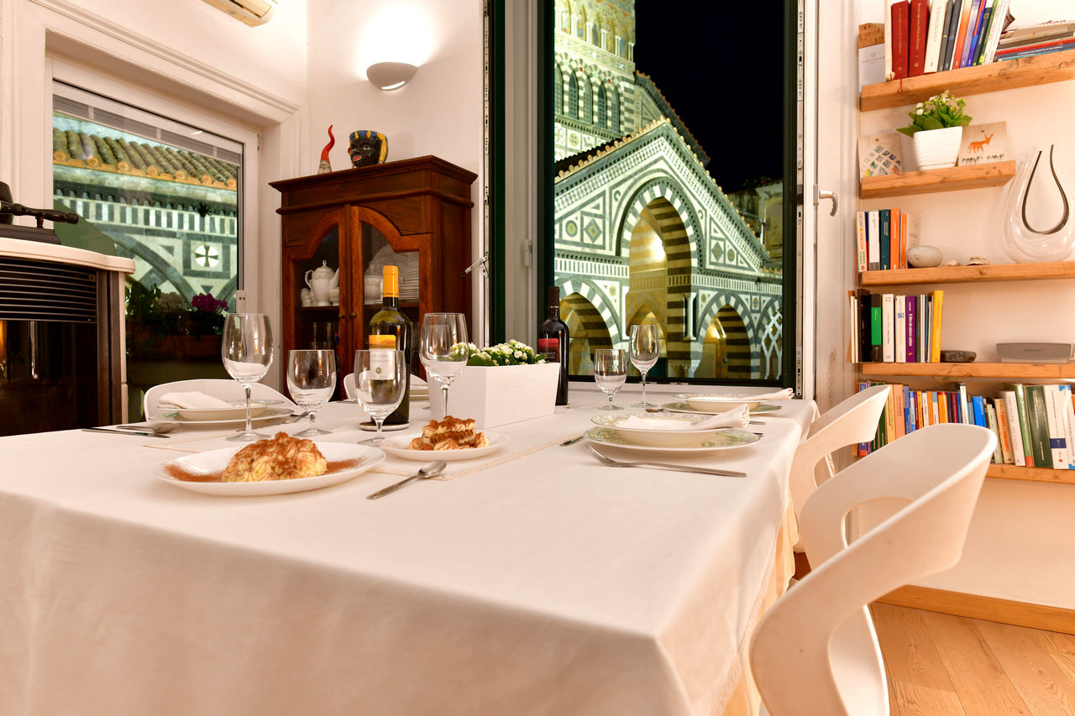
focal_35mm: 20
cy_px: 358
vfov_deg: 61.9
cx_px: 538
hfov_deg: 84.0
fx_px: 597
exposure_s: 1/1.6
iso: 200
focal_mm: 20
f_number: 6.3
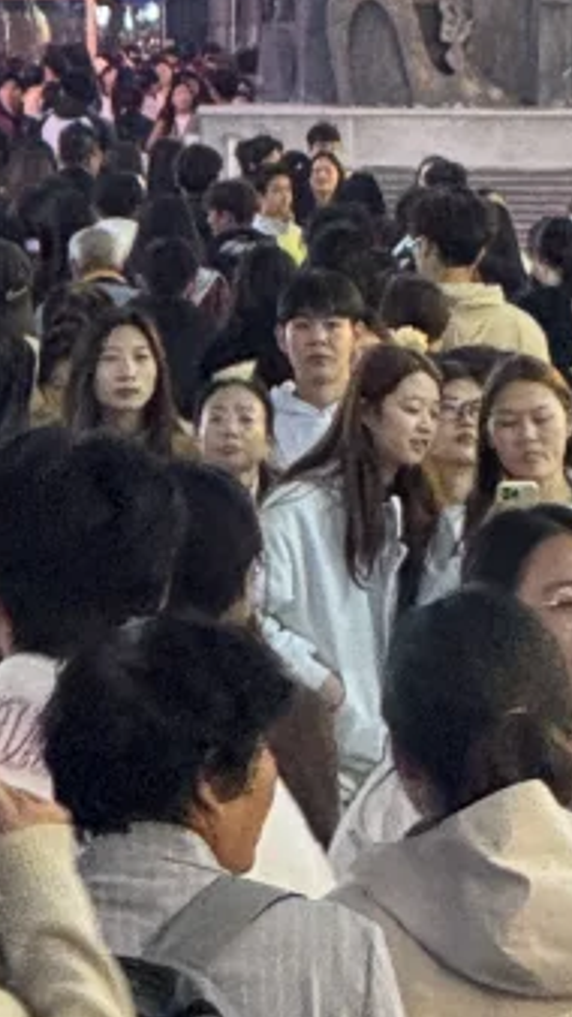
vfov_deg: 3.9
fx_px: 15026
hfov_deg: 2.2
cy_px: 66
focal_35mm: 557
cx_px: 337
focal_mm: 15.66
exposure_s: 1/50
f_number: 2.8
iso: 400
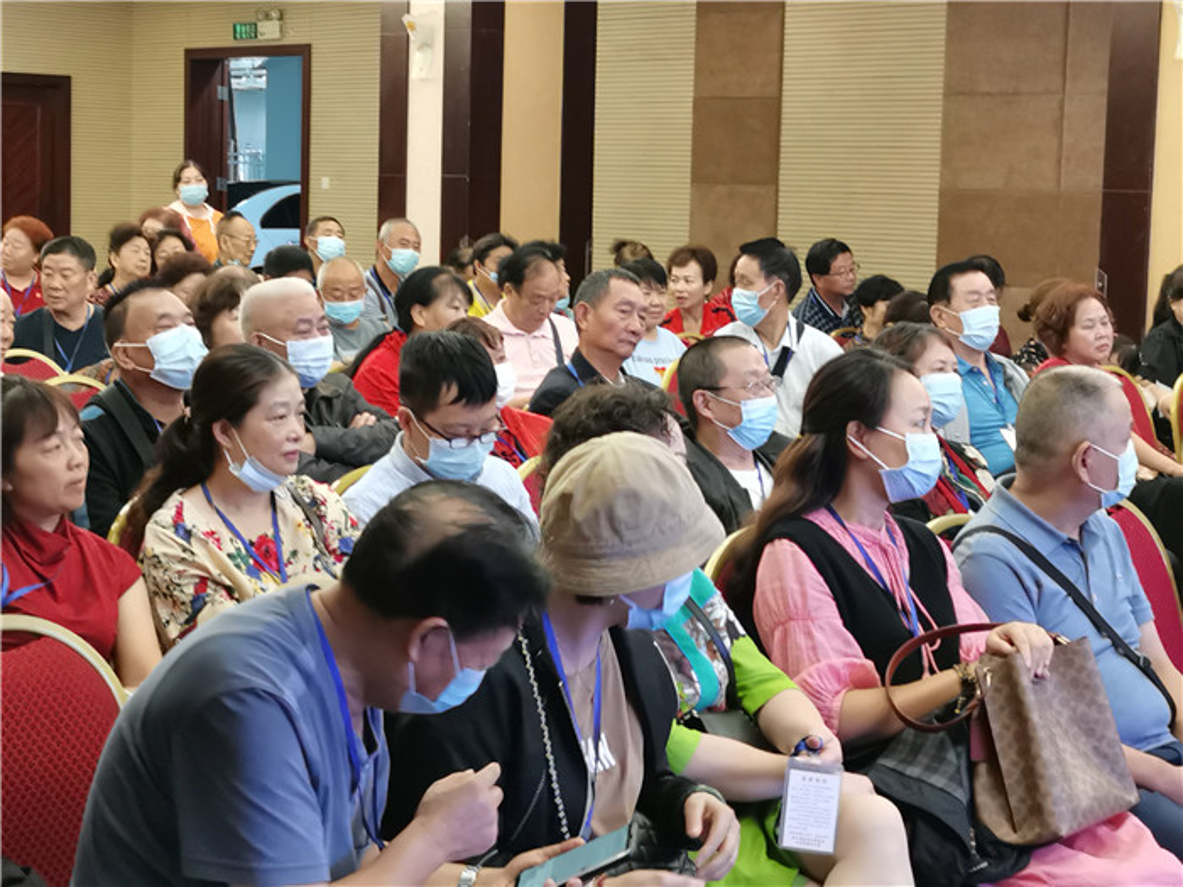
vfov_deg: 19.9
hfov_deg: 26.3
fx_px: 2529
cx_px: 592
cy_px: 444
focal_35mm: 74
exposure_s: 1/50
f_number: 1.8
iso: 250
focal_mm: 5.58
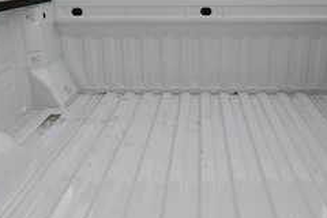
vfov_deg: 26.6
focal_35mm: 50
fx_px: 454
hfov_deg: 39.5
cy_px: 167
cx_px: 189
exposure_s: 1/250
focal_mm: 20
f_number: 7.1
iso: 200
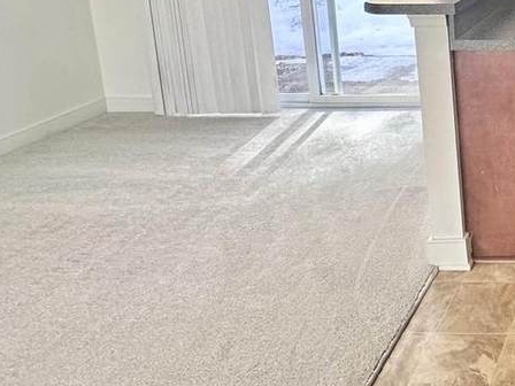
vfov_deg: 32.2
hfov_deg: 34.4
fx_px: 595
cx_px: 658
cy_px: -28
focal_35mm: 40
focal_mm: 2.22
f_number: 2.2
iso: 160
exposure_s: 1/120
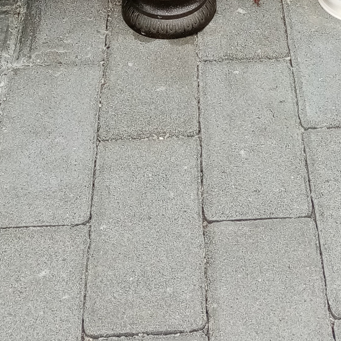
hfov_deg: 20.0
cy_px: -247
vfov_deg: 17.1
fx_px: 958
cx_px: 271
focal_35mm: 86
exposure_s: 1/100
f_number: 1.8
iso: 131
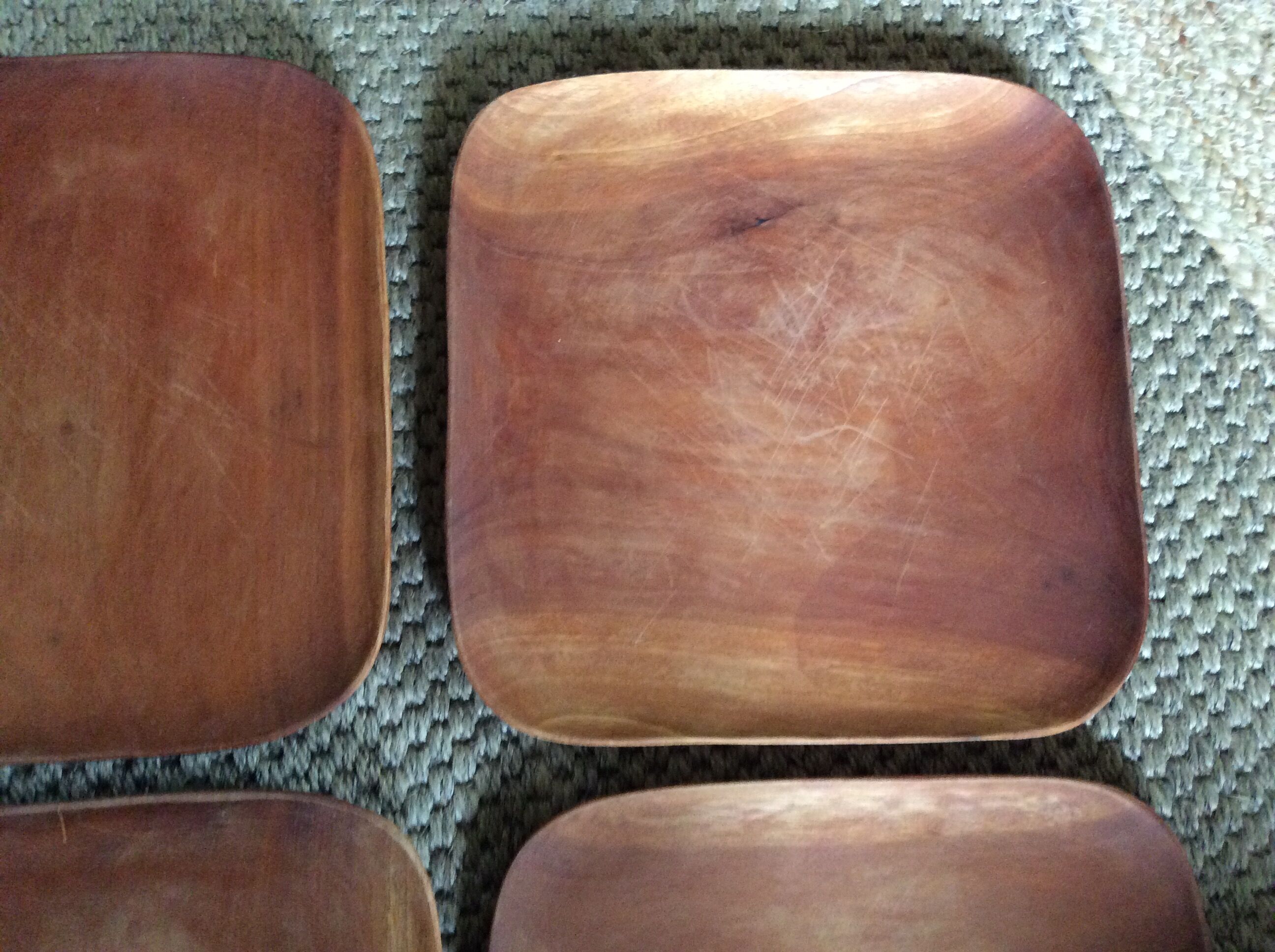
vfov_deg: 44.1
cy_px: 476
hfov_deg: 56.9
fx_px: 1177
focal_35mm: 32
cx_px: 638
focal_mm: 3.3
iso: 250
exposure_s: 1/20
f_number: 2.4
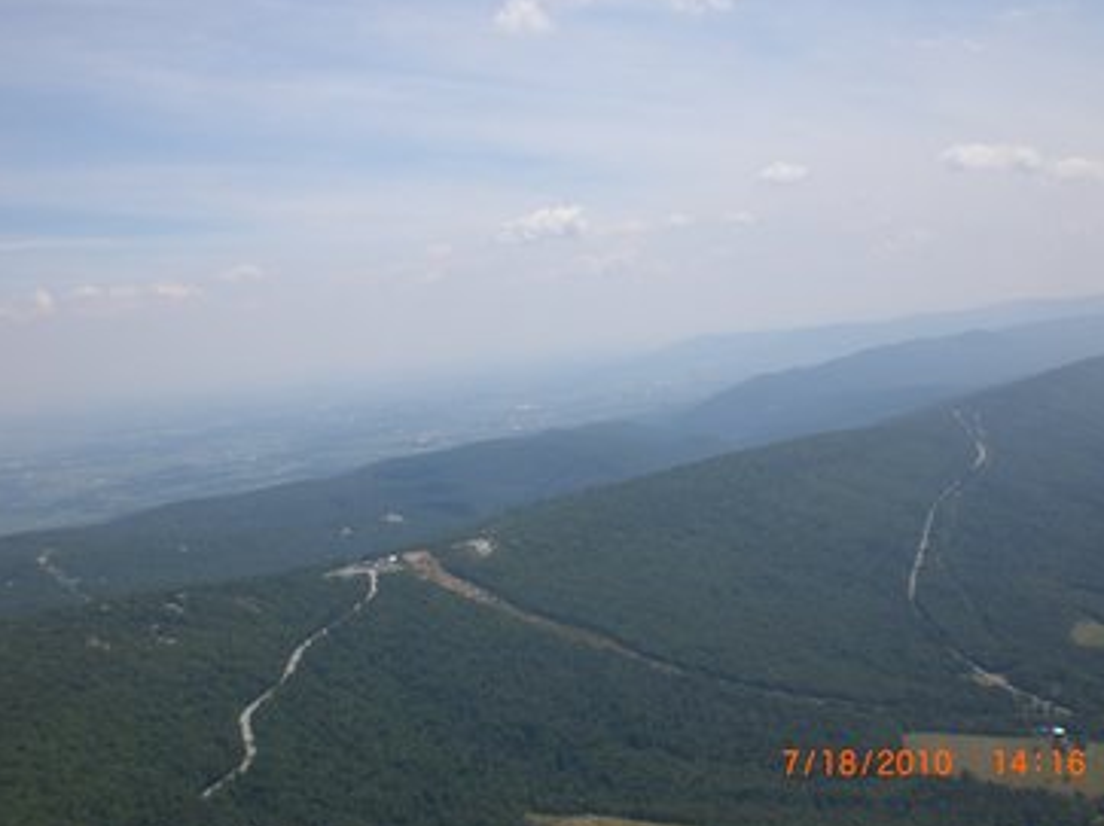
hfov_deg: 44.8
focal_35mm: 42
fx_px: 1339
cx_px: 549
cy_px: 399
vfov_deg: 34.3
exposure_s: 1/800
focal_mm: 6.3
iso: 50
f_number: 4.4
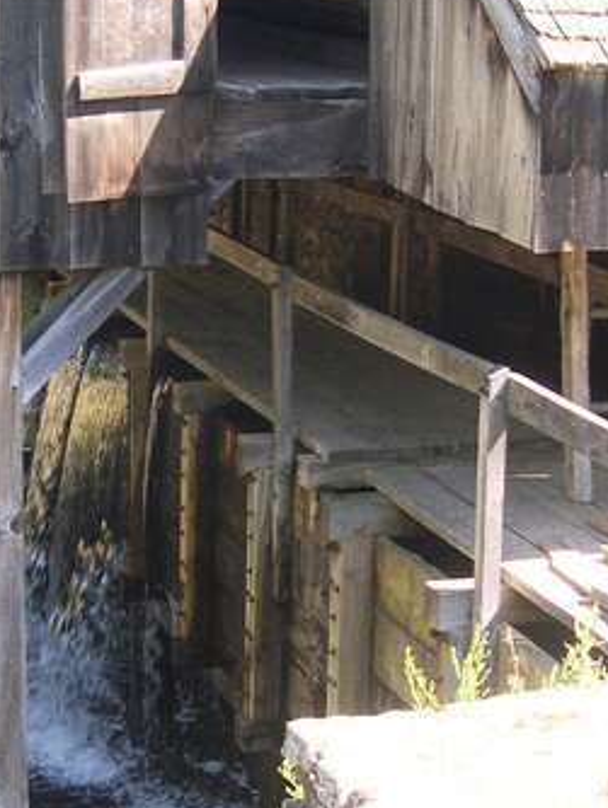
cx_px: 194
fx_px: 2128
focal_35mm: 91
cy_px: 506
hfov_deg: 16.2
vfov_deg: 21.5
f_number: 2.8
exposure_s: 1/112
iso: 100
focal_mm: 8
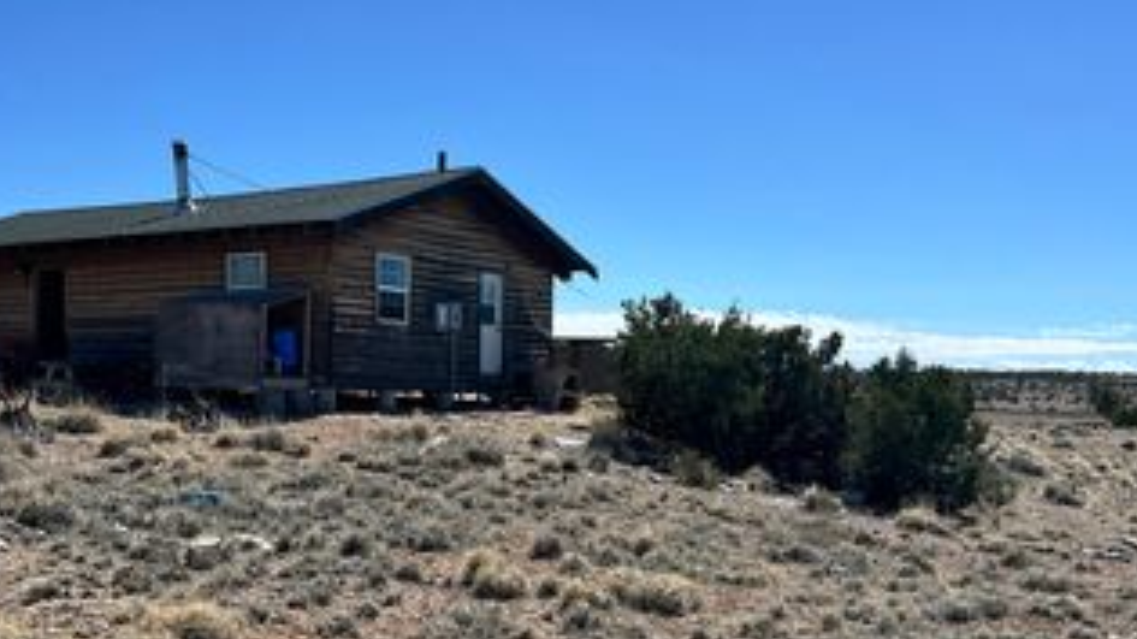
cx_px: 455
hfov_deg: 45.2
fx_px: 1356
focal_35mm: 45
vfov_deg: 26.5
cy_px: 374
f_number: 1.5
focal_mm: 5.7
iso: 50
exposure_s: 1/6211
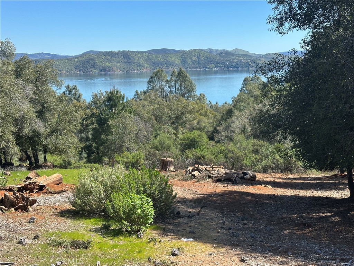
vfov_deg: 30.3
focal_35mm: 48
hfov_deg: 39.7
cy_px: 133
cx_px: 177
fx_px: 491
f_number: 1.78
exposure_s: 1/1667
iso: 64
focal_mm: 6.86
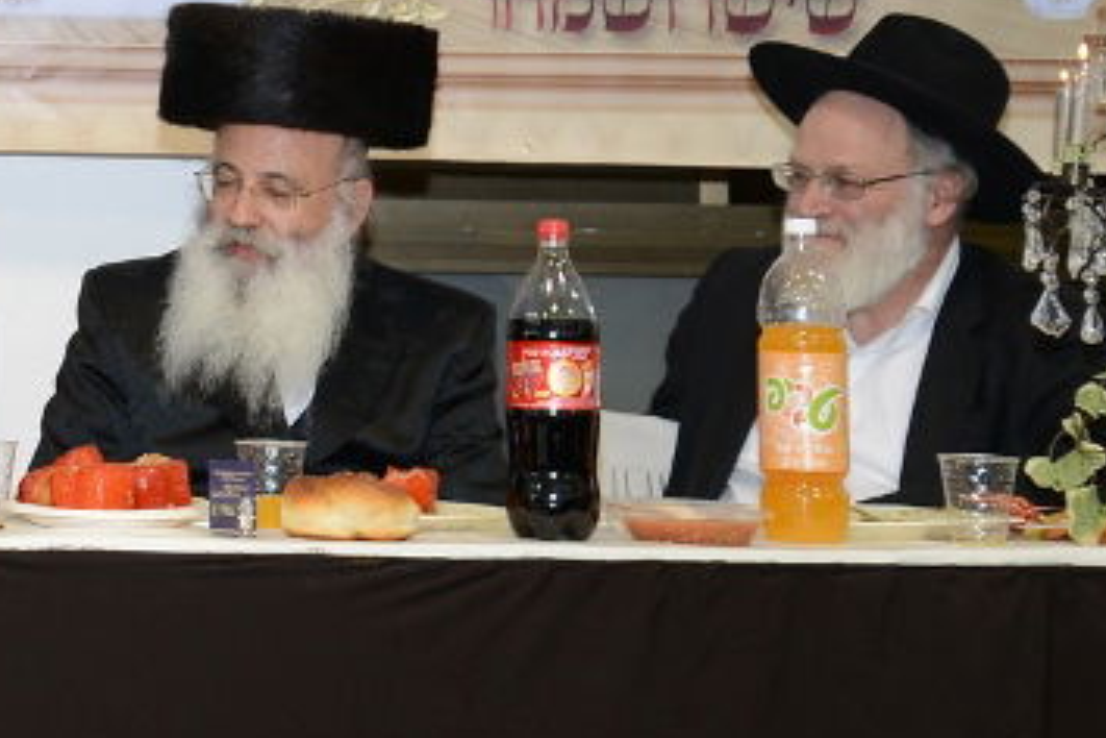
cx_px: -294
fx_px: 3379
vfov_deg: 12.4
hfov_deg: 17.5
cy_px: 70
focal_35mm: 110
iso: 800
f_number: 5
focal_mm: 38
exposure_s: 1/125
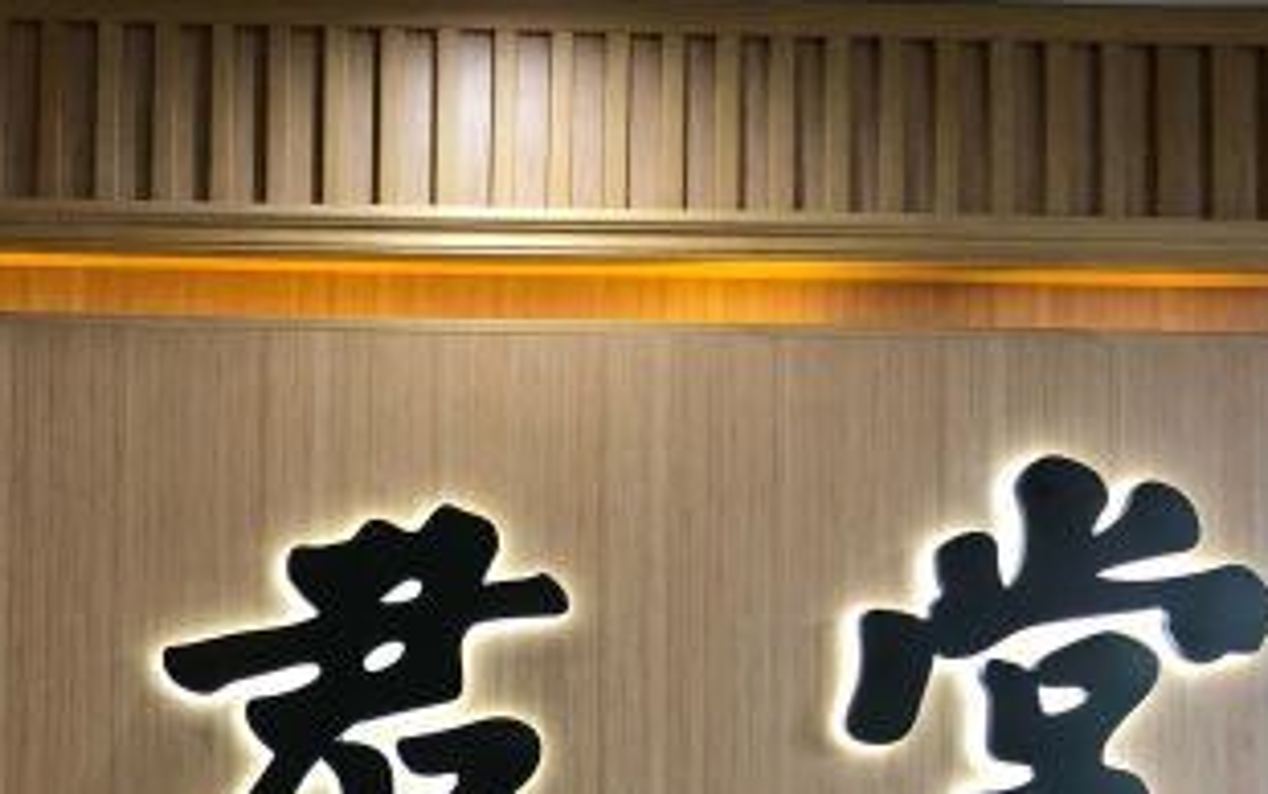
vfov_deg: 19.0
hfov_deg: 29.6
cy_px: 739
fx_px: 2316
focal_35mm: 67
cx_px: 172
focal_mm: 4
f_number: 1.8
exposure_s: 1/25
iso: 40
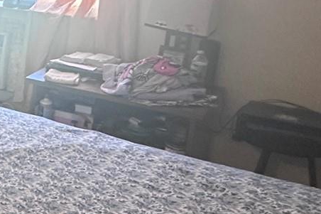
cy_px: 53
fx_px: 588
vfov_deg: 20.4
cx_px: -156
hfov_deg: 24.2
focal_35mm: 66
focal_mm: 2.22
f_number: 2.2
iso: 320
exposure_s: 1/60
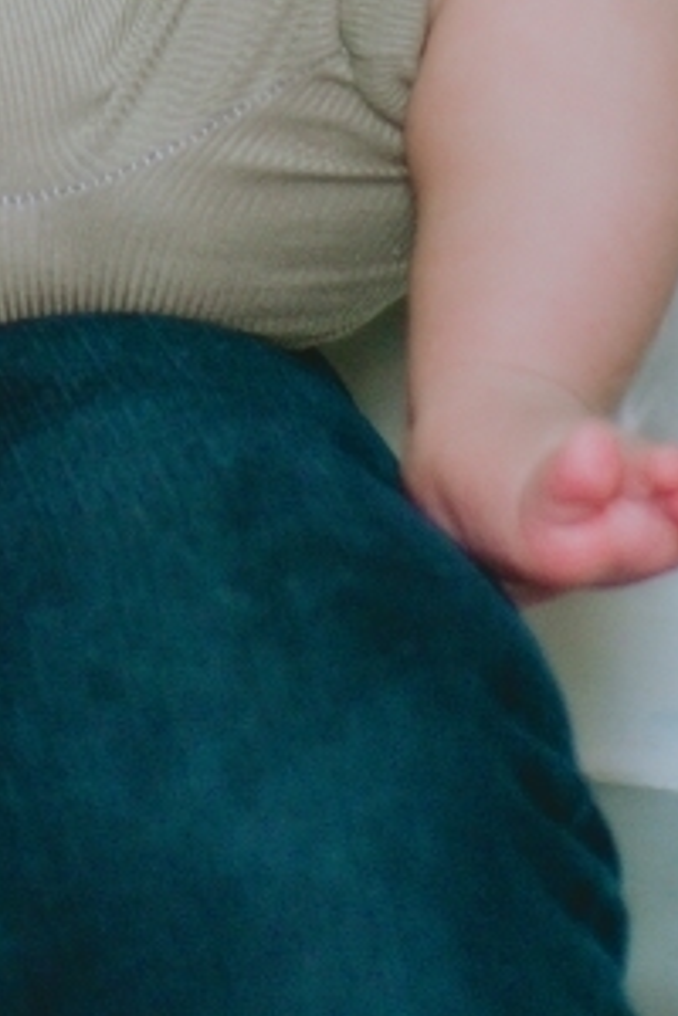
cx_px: -546
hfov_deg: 5.0
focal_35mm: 270
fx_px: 7627
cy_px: -847
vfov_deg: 7.4
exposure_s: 1/200
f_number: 2.2
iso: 640
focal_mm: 50
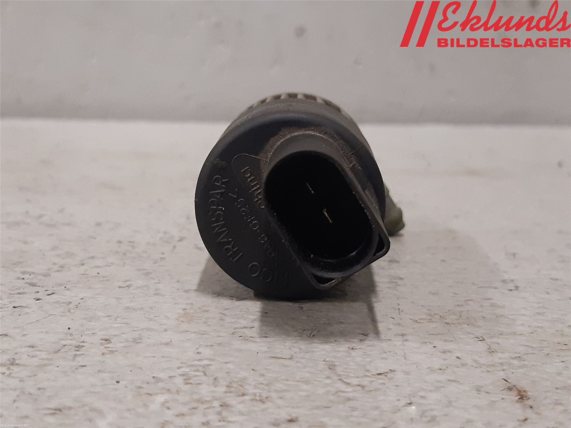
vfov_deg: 53.1
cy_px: 214
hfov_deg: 67.3
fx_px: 429
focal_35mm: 26
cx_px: 286
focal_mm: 3.93
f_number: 1.7
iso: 200
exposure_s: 1/50
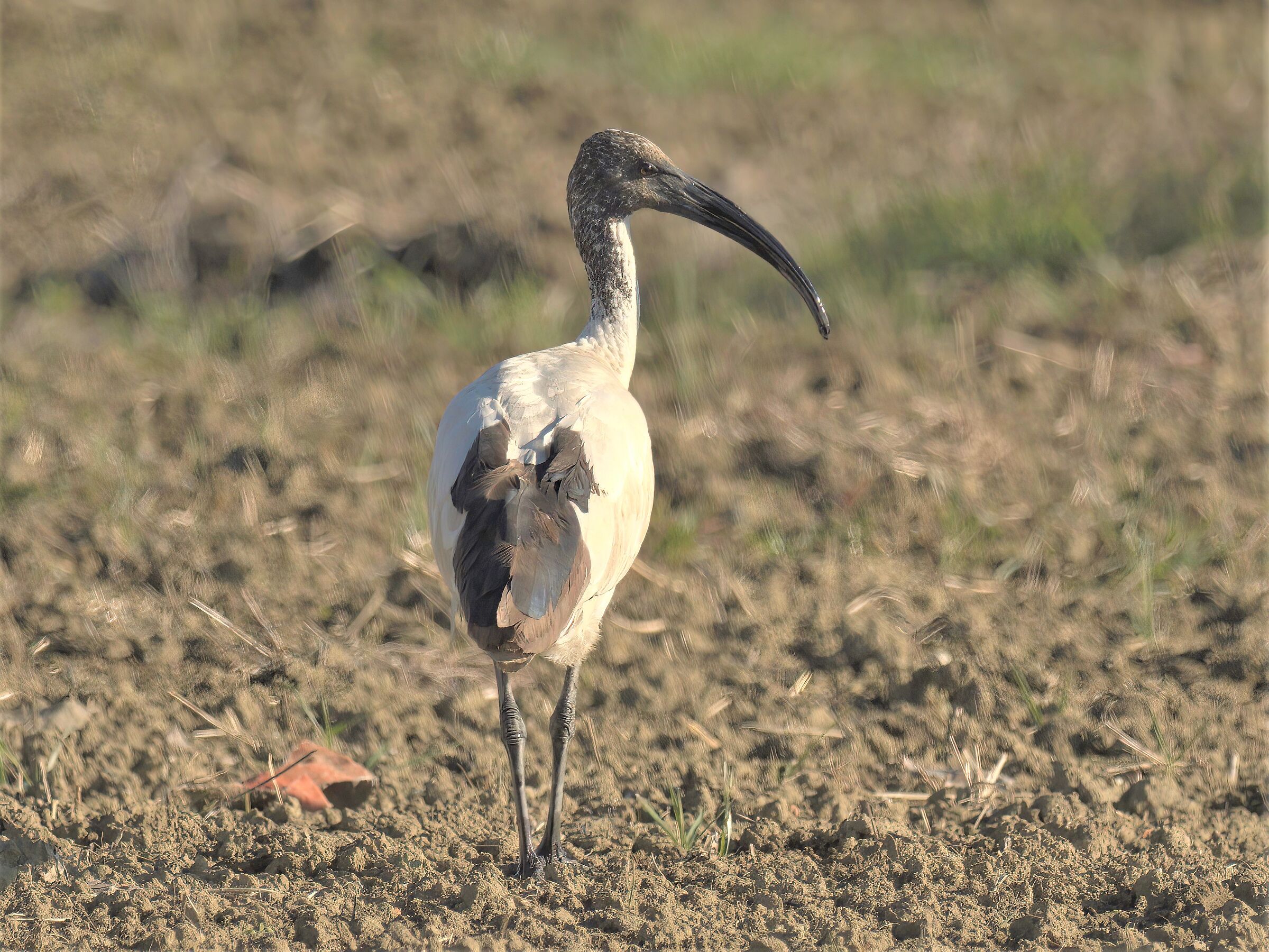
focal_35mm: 600
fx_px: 21996
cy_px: 476
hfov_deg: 3.3
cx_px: 634
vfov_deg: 2.5
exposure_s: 1/4000
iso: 1250
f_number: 4
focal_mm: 300
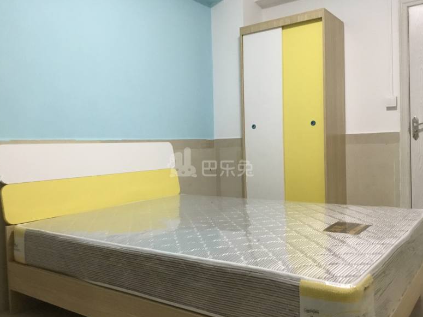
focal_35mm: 32
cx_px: 210
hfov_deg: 56.8
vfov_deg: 44.1
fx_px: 391
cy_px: 163
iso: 200
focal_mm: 3.3
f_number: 2.4
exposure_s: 1/33
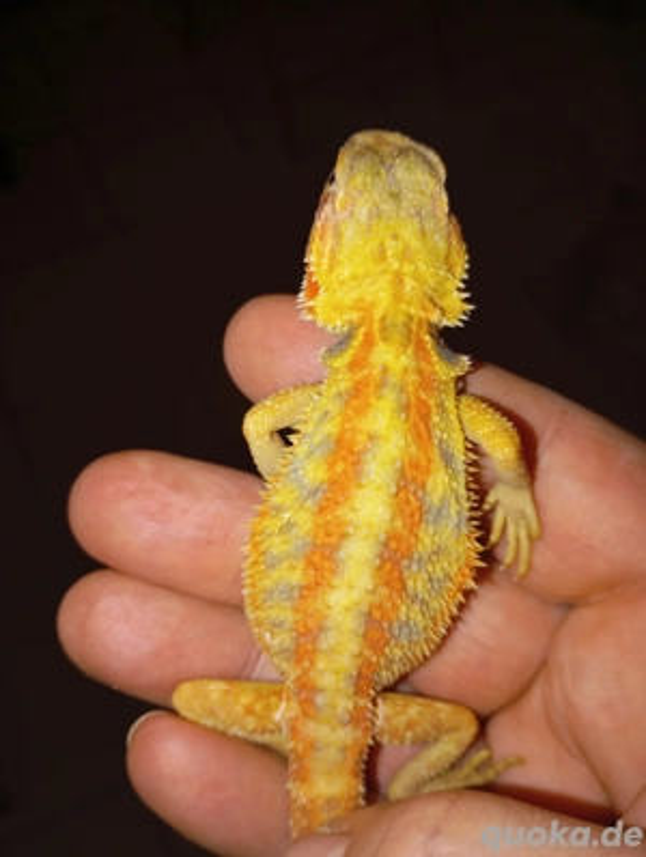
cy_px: 428
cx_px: 323
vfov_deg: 63.4
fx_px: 694
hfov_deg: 49.9
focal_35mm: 28
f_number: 1.8
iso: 200
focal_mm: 4.27
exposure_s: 1/100
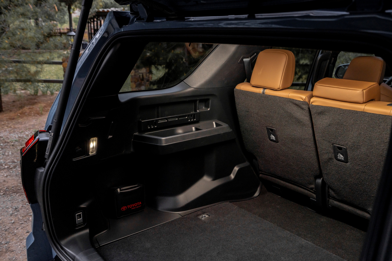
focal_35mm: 33
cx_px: 196
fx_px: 359
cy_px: 130
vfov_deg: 39.9
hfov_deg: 57.2
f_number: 4
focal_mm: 33
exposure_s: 1/60
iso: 800
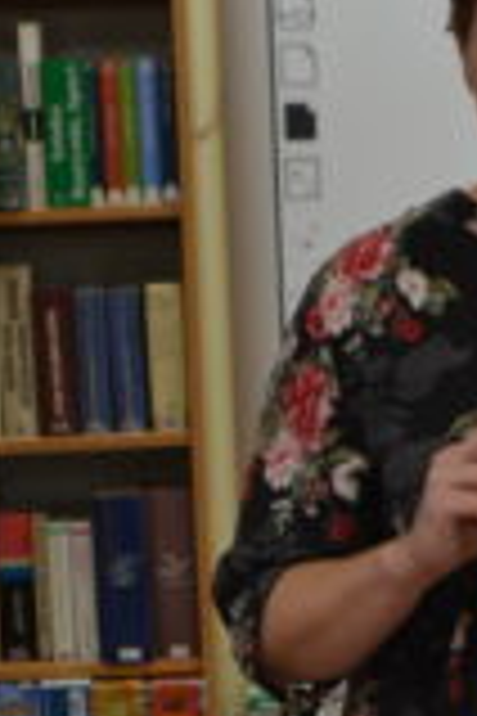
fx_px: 3200
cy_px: 705
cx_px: 659
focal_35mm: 161
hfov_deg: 8.4
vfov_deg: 12.6
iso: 500
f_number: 5
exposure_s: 1/60
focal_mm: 36
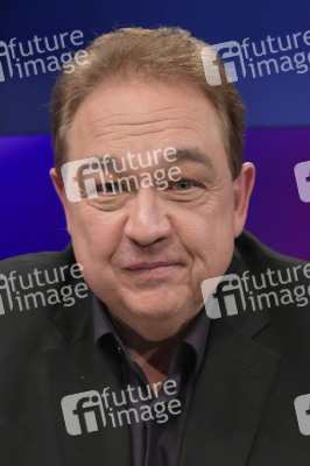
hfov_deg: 30.5
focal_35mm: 44
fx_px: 569
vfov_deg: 44.5
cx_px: 155
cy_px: 233
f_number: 5.6
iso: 1600
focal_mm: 44
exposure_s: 1/200
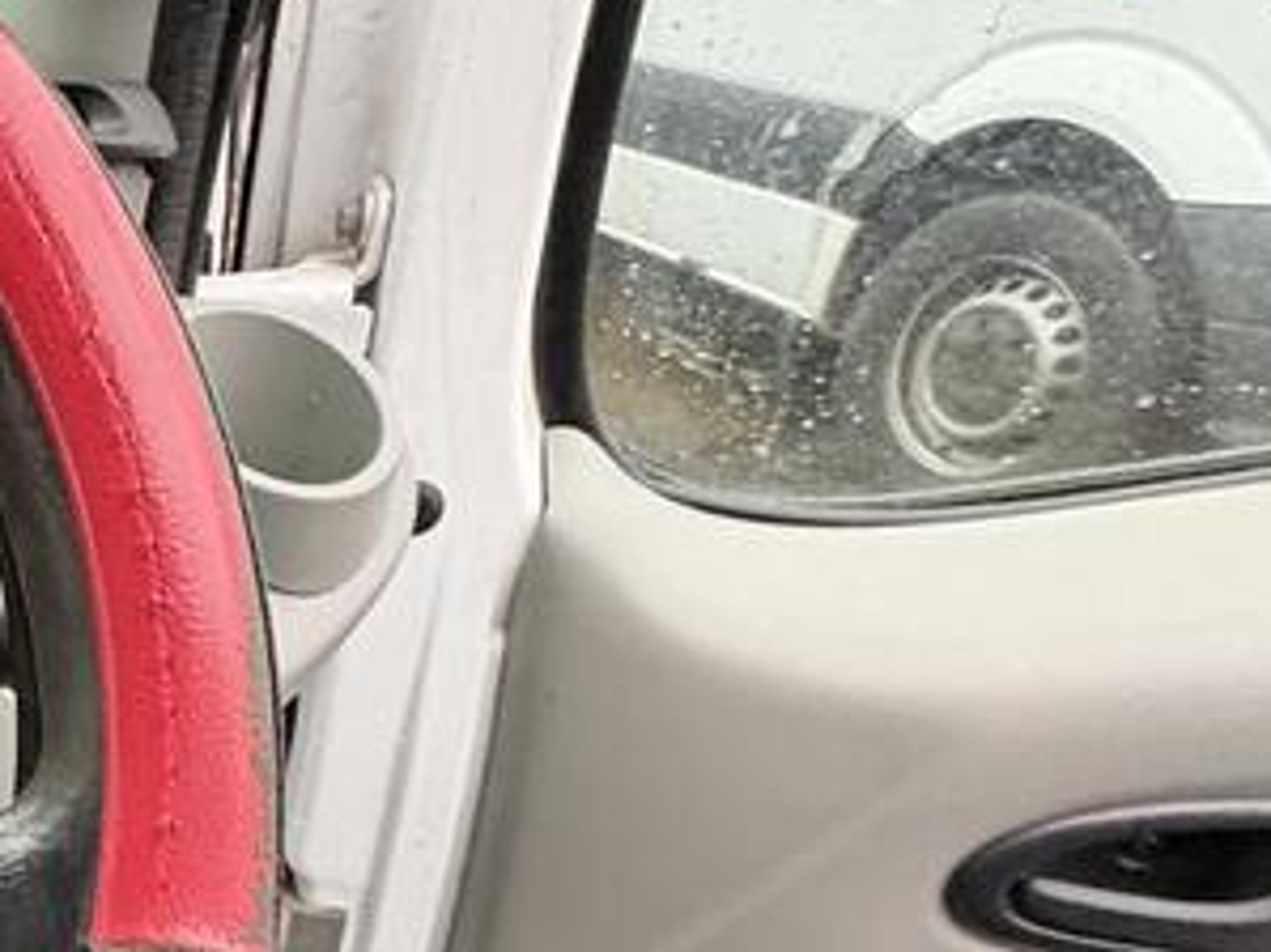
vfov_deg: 33.4
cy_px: 752
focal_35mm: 42
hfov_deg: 29.6
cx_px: -578
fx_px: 1542
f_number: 2.2
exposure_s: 1/60
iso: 800
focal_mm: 2.22
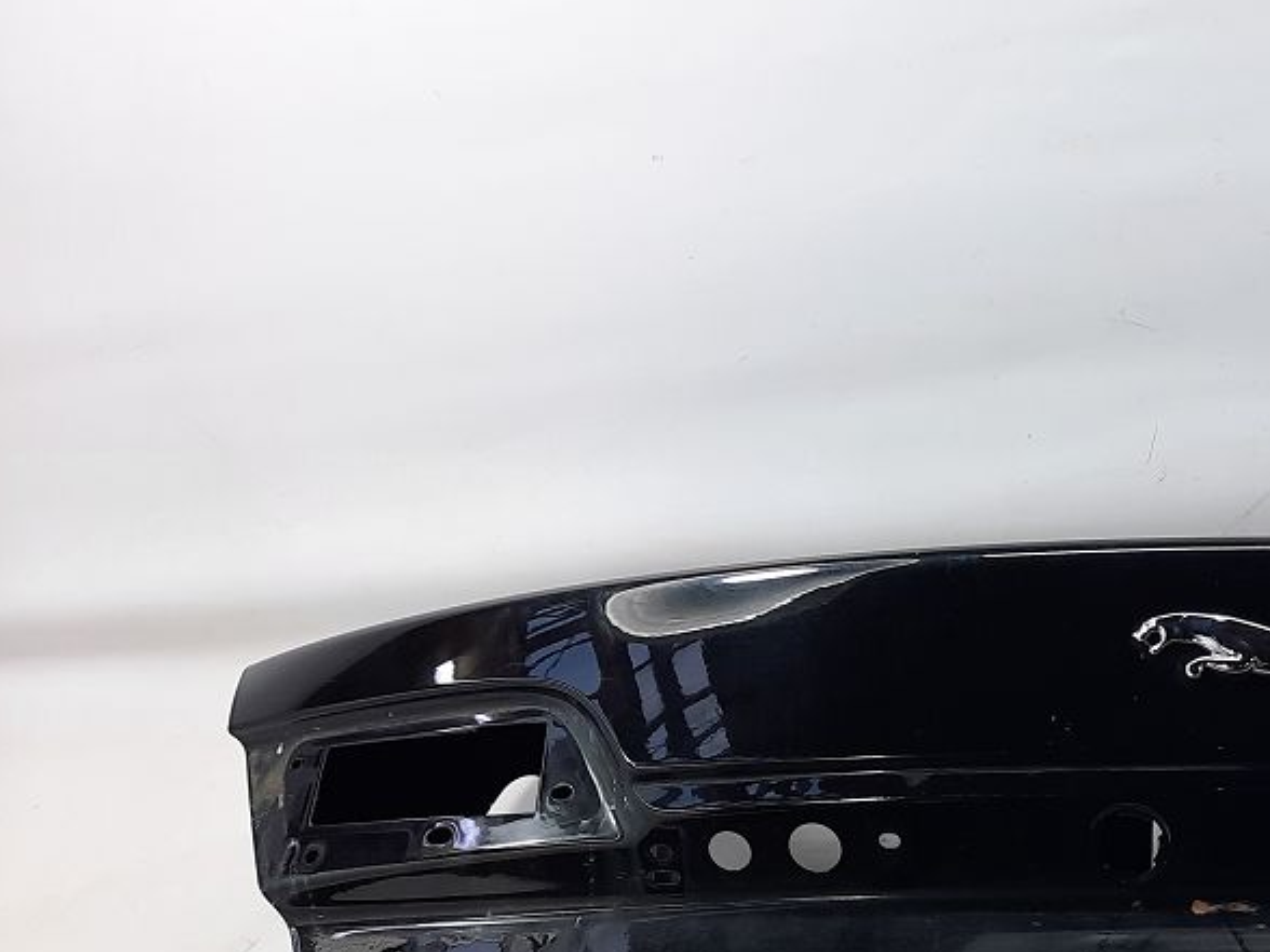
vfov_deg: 28.2
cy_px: 695
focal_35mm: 51
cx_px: 1287
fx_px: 1871
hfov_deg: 34.0
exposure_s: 1/50
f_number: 2
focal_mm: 4.6
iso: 32
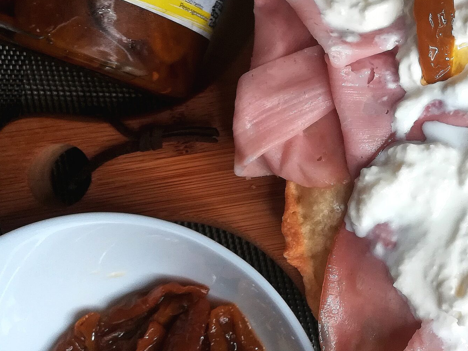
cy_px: 114
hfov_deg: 35.2
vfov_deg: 28.9
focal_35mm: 50
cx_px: 449
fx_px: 676
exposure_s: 1/40
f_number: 2.2
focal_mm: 3.83
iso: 80
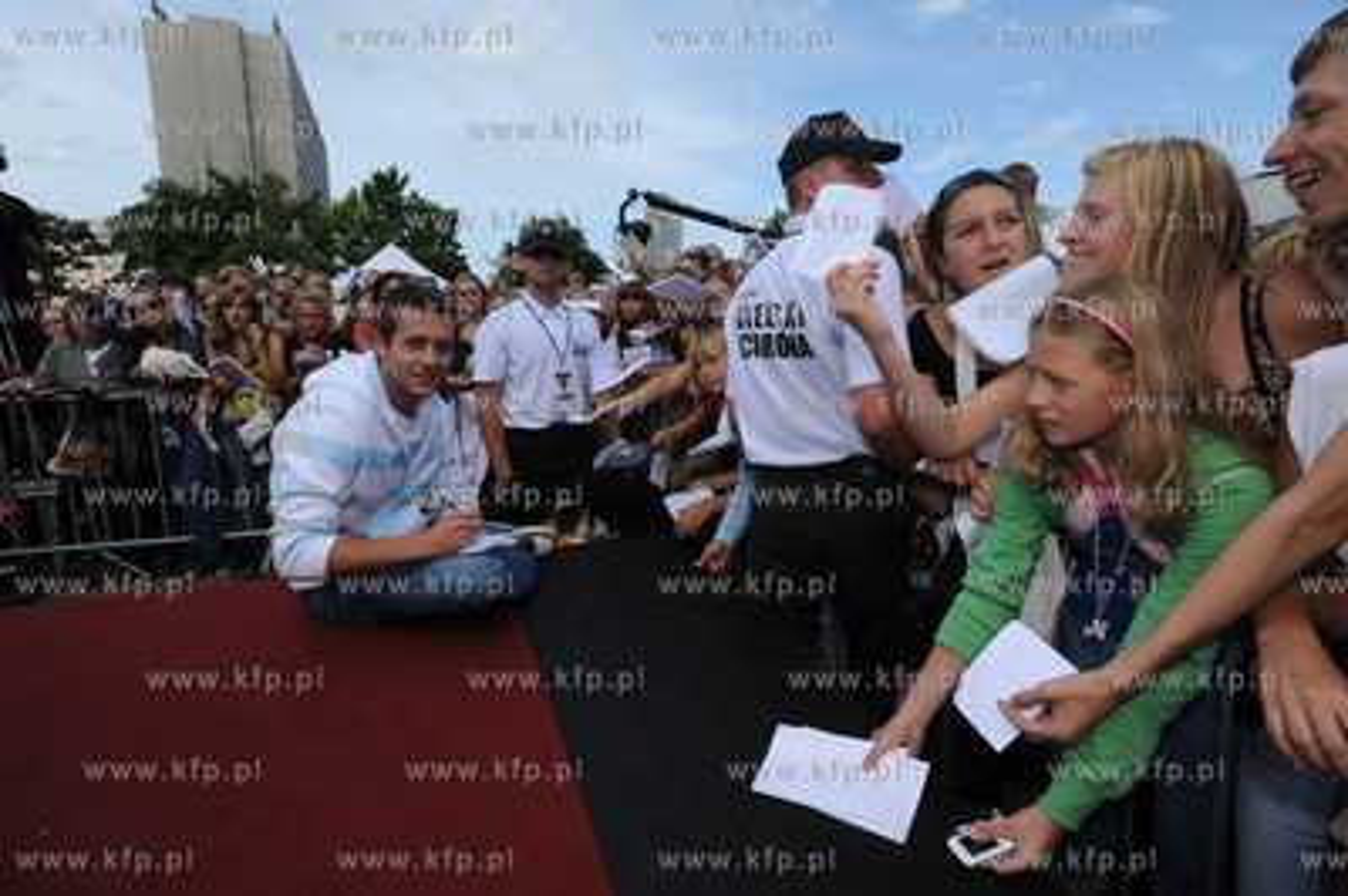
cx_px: 674
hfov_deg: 93.3
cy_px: 448
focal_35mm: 17
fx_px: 636
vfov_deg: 70.3
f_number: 8
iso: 200
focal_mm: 17
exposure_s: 1/500
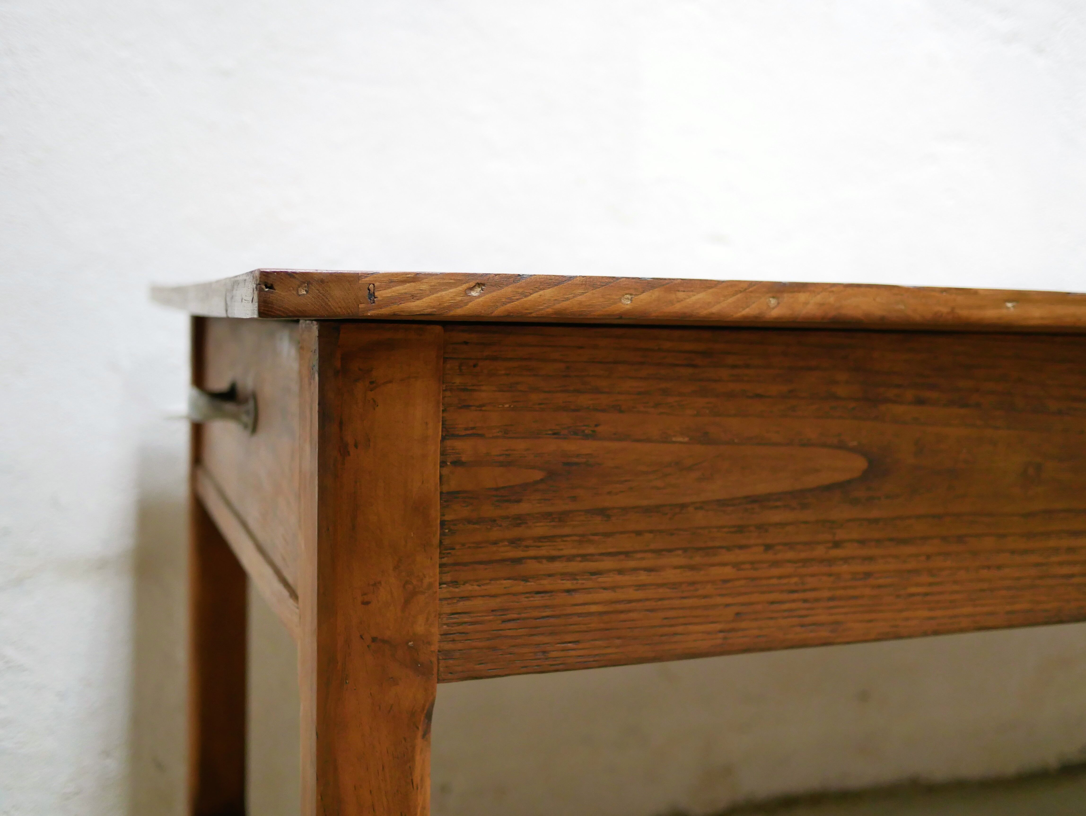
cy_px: 408
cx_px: 543
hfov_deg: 46.8
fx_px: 1255
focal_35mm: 40
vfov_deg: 36.0
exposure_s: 1/60
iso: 1000
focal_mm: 20
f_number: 1.7
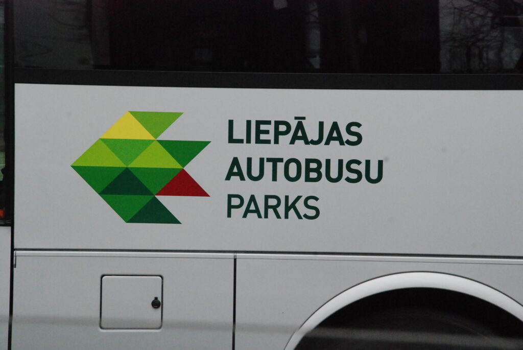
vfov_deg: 8.7
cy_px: 175
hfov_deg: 13.0
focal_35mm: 158
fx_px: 2290
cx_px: 262
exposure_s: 1/2500
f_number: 13
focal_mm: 105
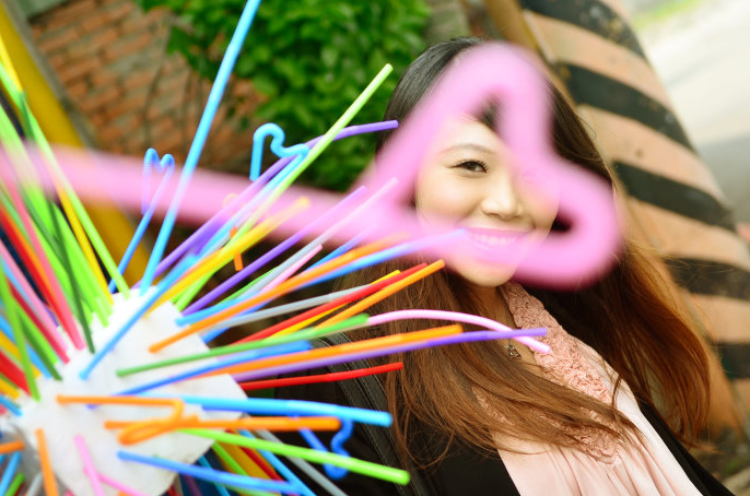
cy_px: 236
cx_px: 406
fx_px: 1746
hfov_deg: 24.2
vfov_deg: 16.2
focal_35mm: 84
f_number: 2.8
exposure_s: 1/320
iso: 100
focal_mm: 48
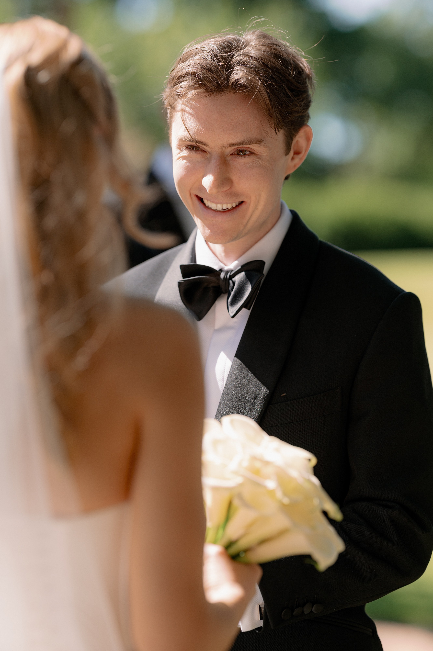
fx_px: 2439
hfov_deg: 10.1
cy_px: 326
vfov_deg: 15.2
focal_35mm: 135
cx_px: 216
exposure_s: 1/2000
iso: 160
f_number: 2.5
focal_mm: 135
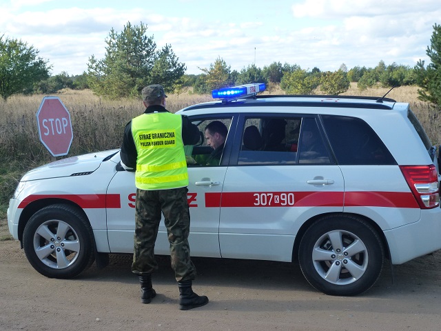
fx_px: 726
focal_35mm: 57
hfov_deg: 33.8
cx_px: 220
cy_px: 166
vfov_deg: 25.7
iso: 160
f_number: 4.4
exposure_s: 1/320
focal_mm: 10.1
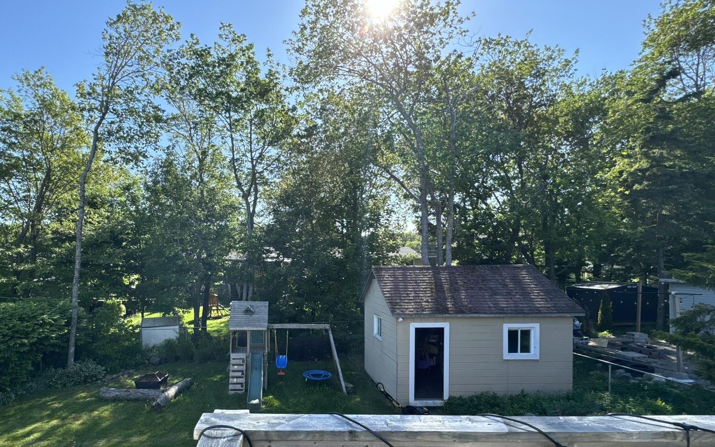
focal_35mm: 19
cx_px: 287
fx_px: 370
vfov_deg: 61.6
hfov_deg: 86.9
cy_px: 270
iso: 50
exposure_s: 1/605
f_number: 2.2
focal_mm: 2.22
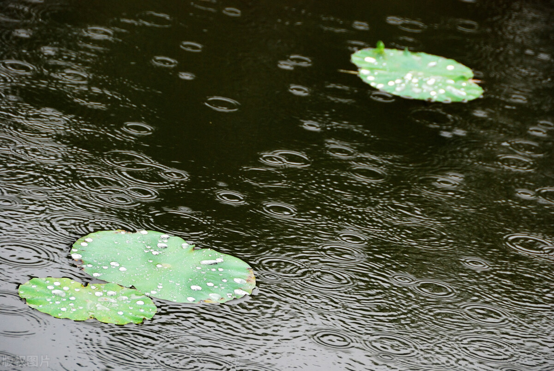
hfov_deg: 6.9
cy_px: 186
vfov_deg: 4.6
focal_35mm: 300
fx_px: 4622
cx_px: 277
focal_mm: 200
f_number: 9
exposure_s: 1/80
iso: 500
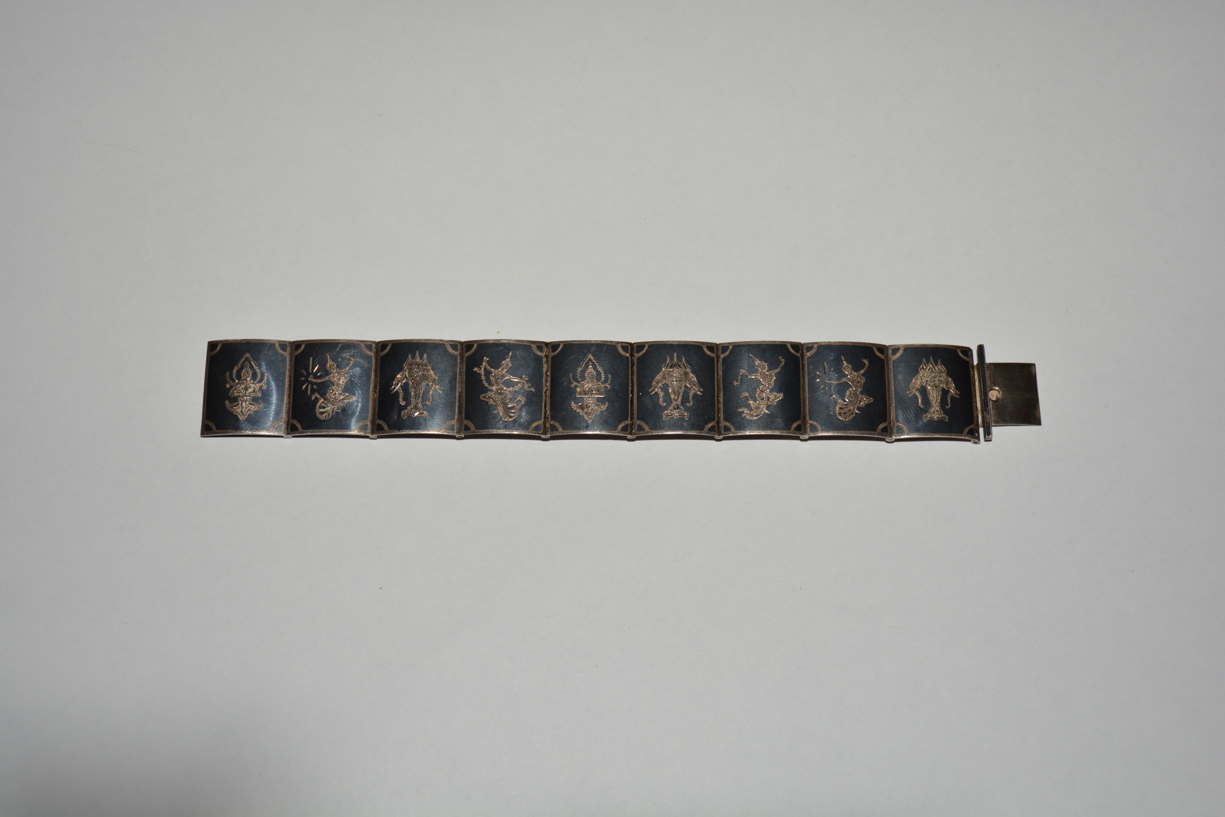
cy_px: 408
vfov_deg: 20.2
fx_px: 2297
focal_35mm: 68
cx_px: 612
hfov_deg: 29.9
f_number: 5.6
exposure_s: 1/125
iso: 200
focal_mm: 45
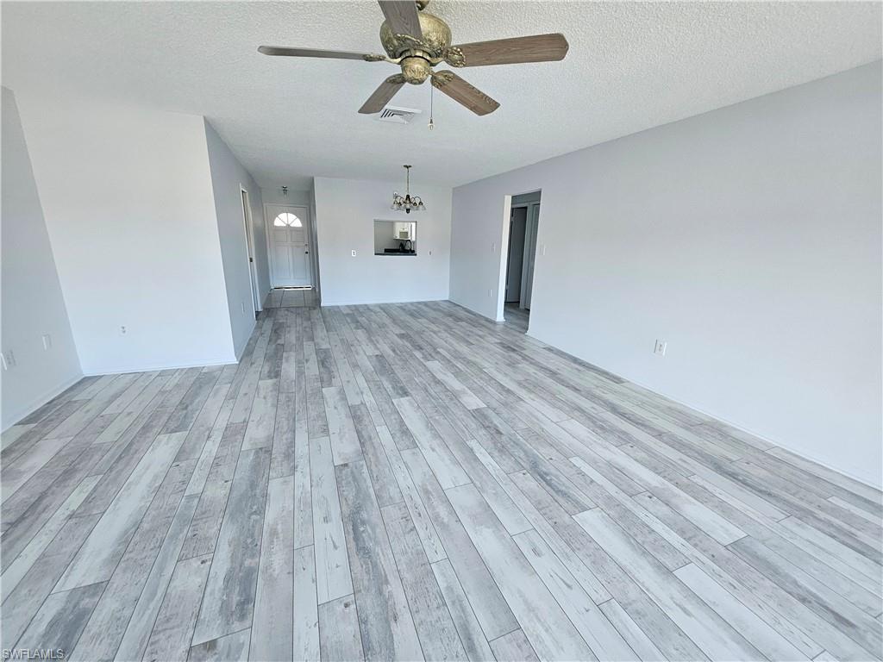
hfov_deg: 106.2
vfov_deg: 89.9
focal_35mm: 13
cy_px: 331
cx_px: 442
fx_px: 332
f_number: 2.2
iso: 200
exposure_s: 1/100
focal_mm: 1.74
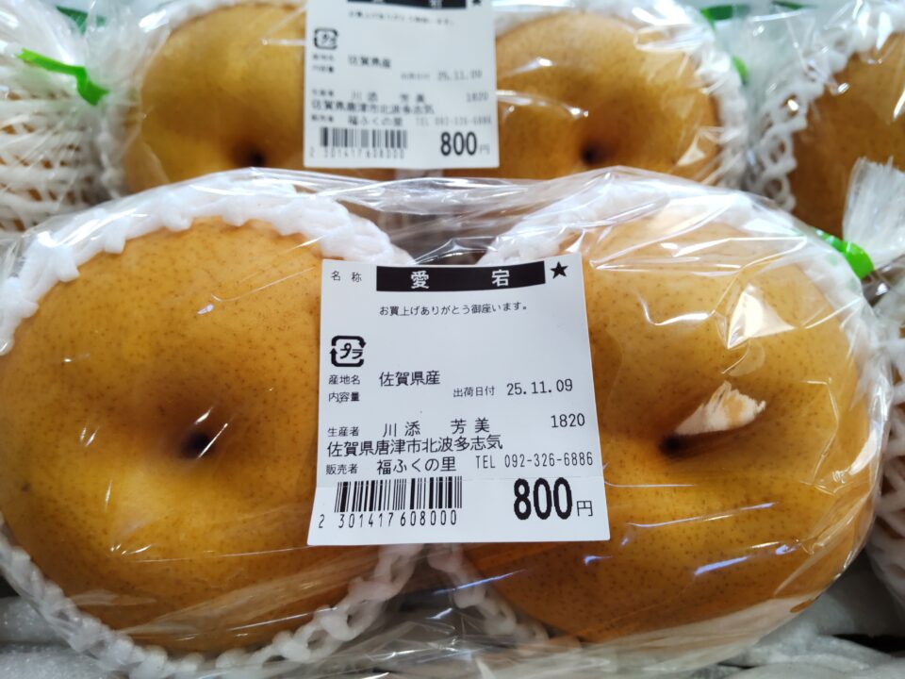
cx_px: 452
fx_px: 627
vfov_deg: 56.8
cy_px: 340
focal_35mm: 24
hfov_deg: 71.6
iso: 85
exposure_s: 1/100
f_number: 2
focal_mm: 3.43
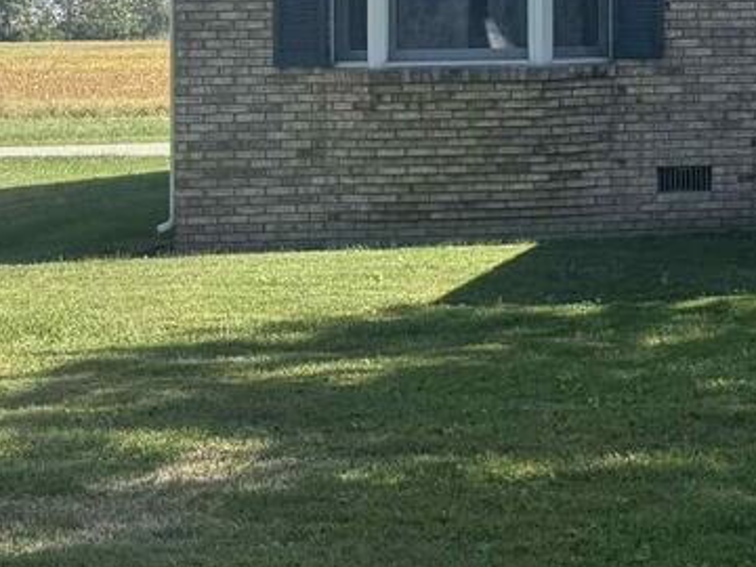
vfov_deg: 15.1
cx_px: 1308
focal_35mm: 96
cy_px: -2
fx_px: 2097
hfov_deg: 17.2
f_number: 1.78
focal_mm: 6.76
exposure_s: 1/2415
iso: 80
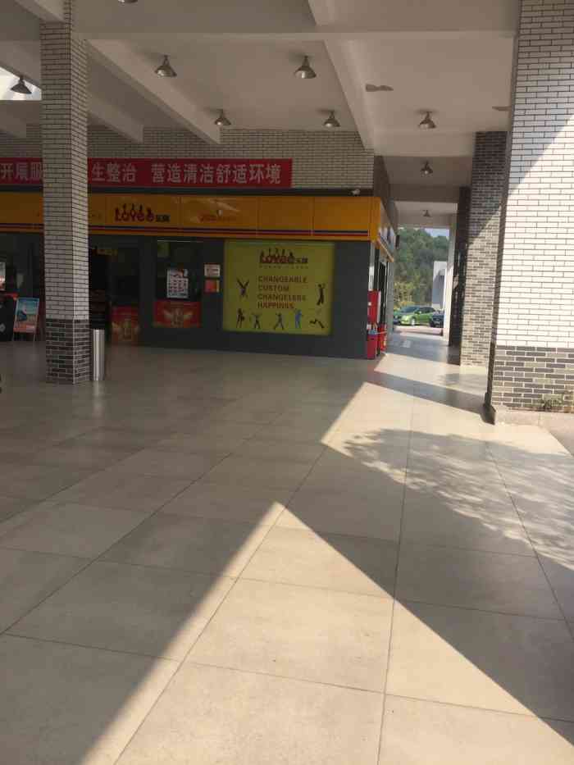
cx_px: 287
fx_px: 641
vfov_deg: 61.7
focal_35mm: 29
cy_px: 382
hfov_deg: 48.2
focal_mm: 4.15
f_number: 2.2
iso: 32
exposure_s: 1/1799
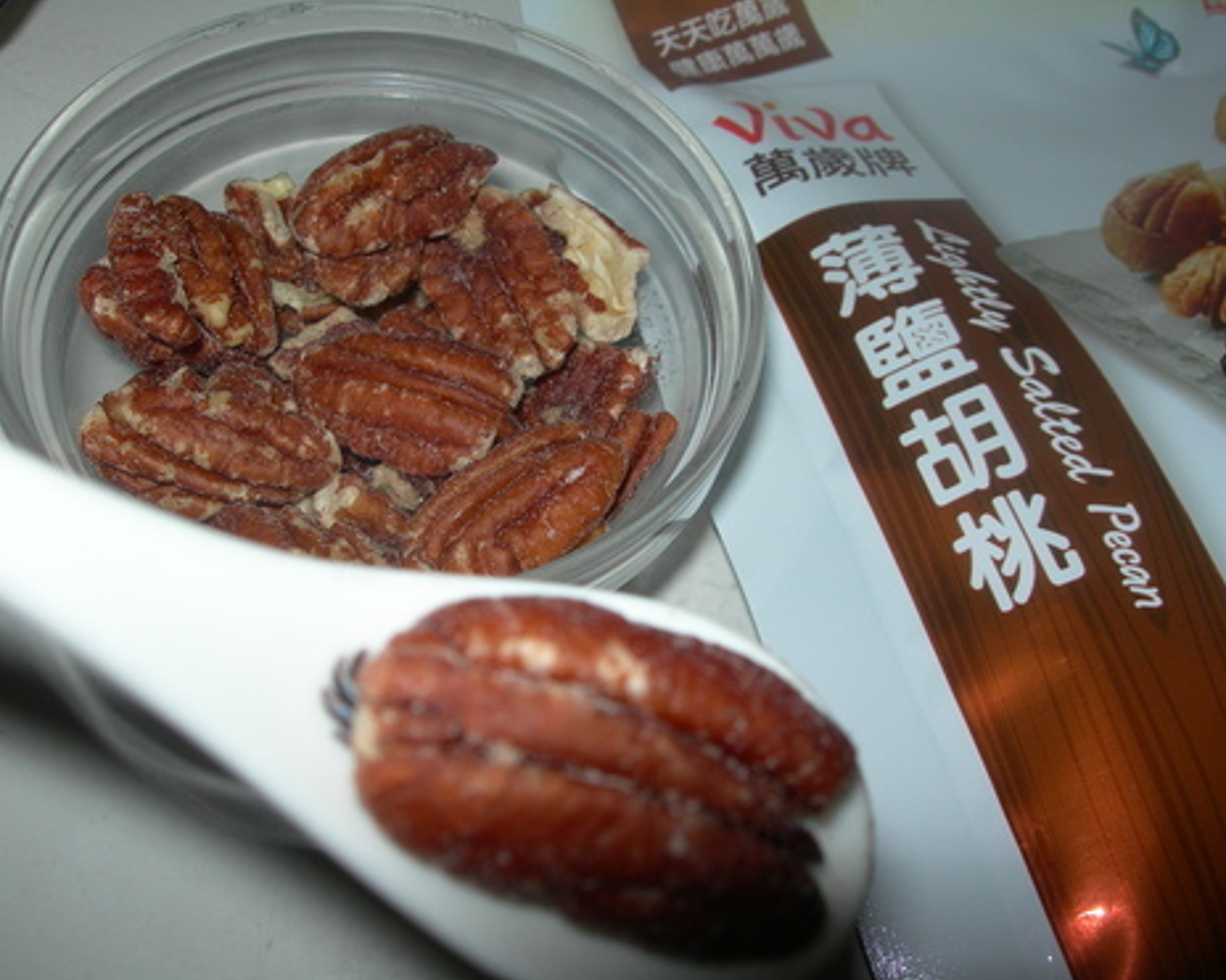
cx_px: 637
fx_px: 1451
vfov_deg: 37.3
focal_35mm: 40
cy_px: 487
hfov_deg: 45.8
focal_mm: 7.8
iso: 50
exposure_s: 1/60.1
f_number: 4.8
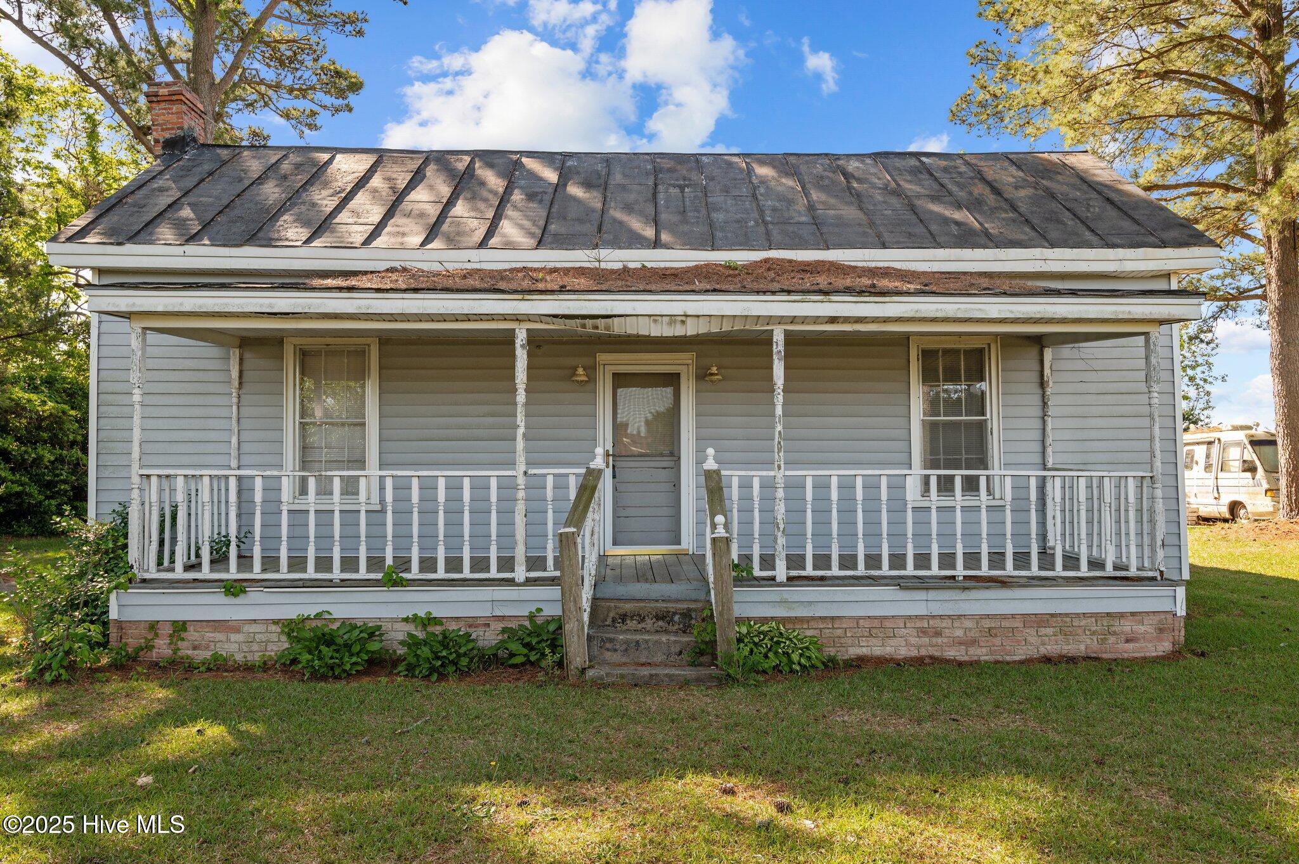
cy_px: 432
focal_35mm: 26
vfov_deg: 49.5
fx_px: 937
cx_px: 650
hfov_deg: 69.4
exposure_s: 1/160
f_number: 8
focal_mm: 26
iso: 250
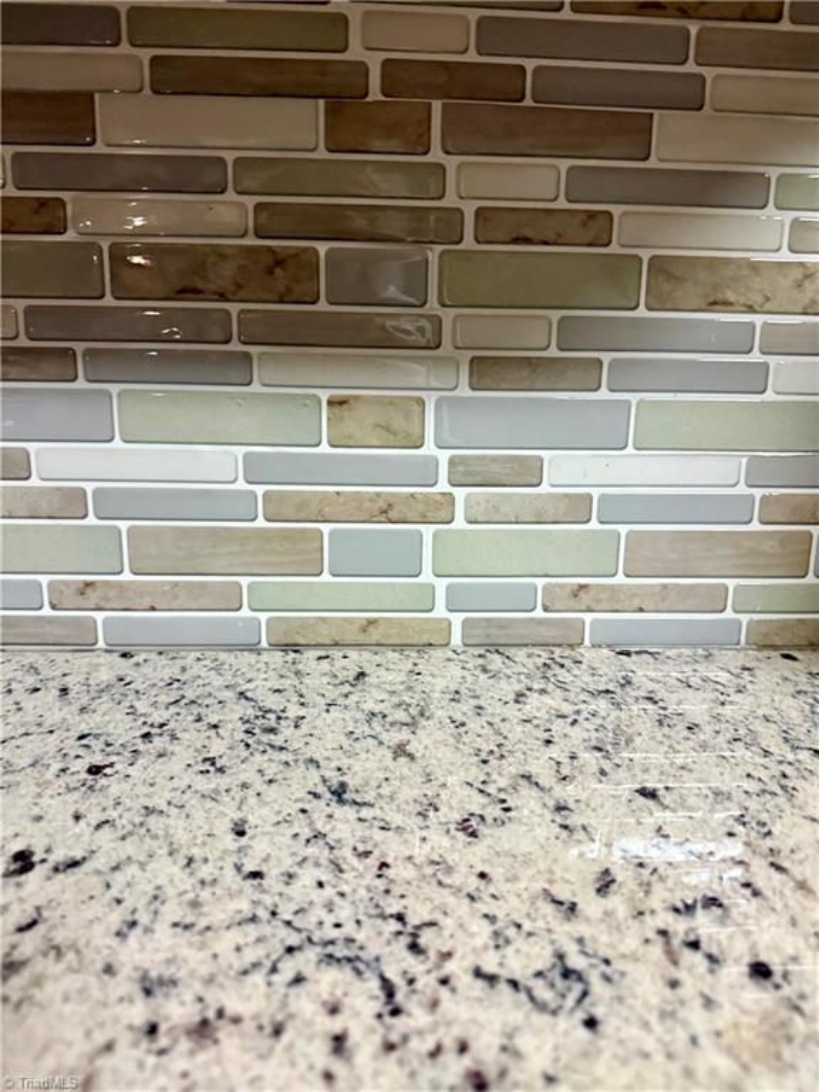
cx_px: 410
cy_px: 546
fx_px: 757
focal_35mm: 24
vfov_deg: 71.6
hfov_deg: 56.8
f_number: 1.78
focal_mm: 6.76
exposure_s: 1/60
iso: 500
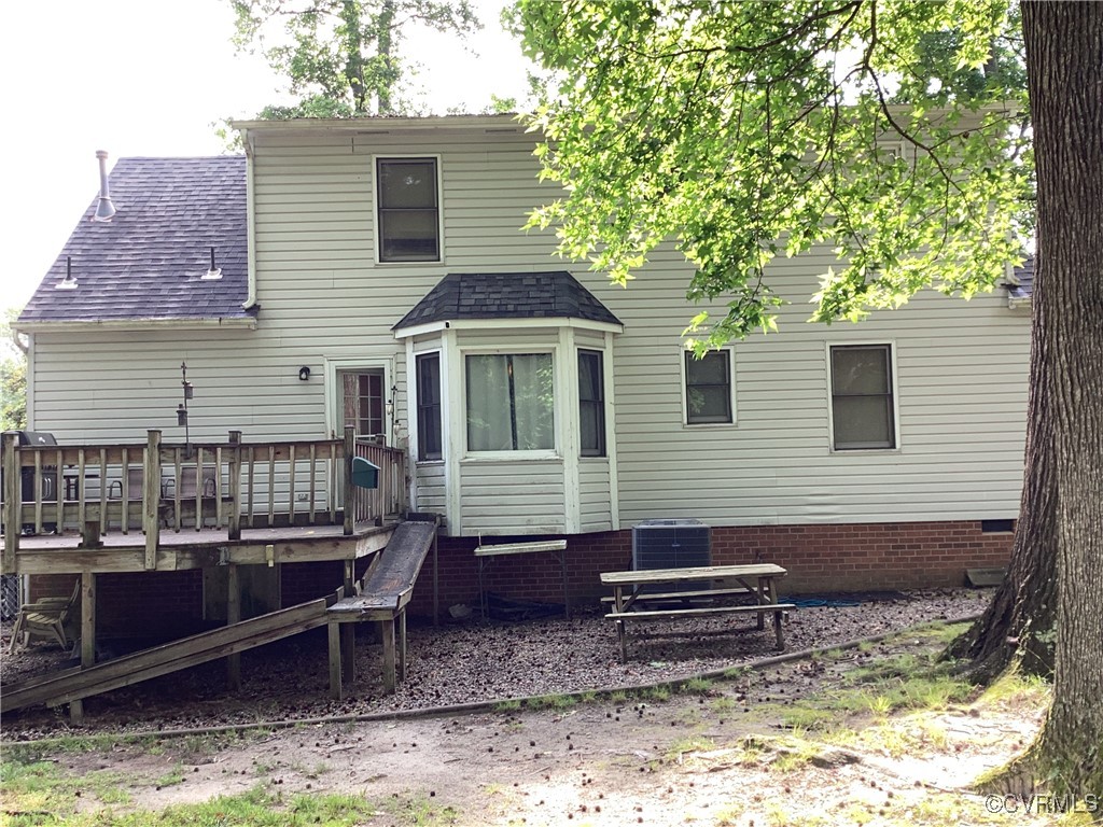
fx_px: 988
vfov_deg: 45.4
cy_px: 414
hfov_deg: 58.4
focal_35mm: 31
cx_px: 552
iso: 25
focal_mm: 3.3
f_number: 2.4
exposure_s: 1/121
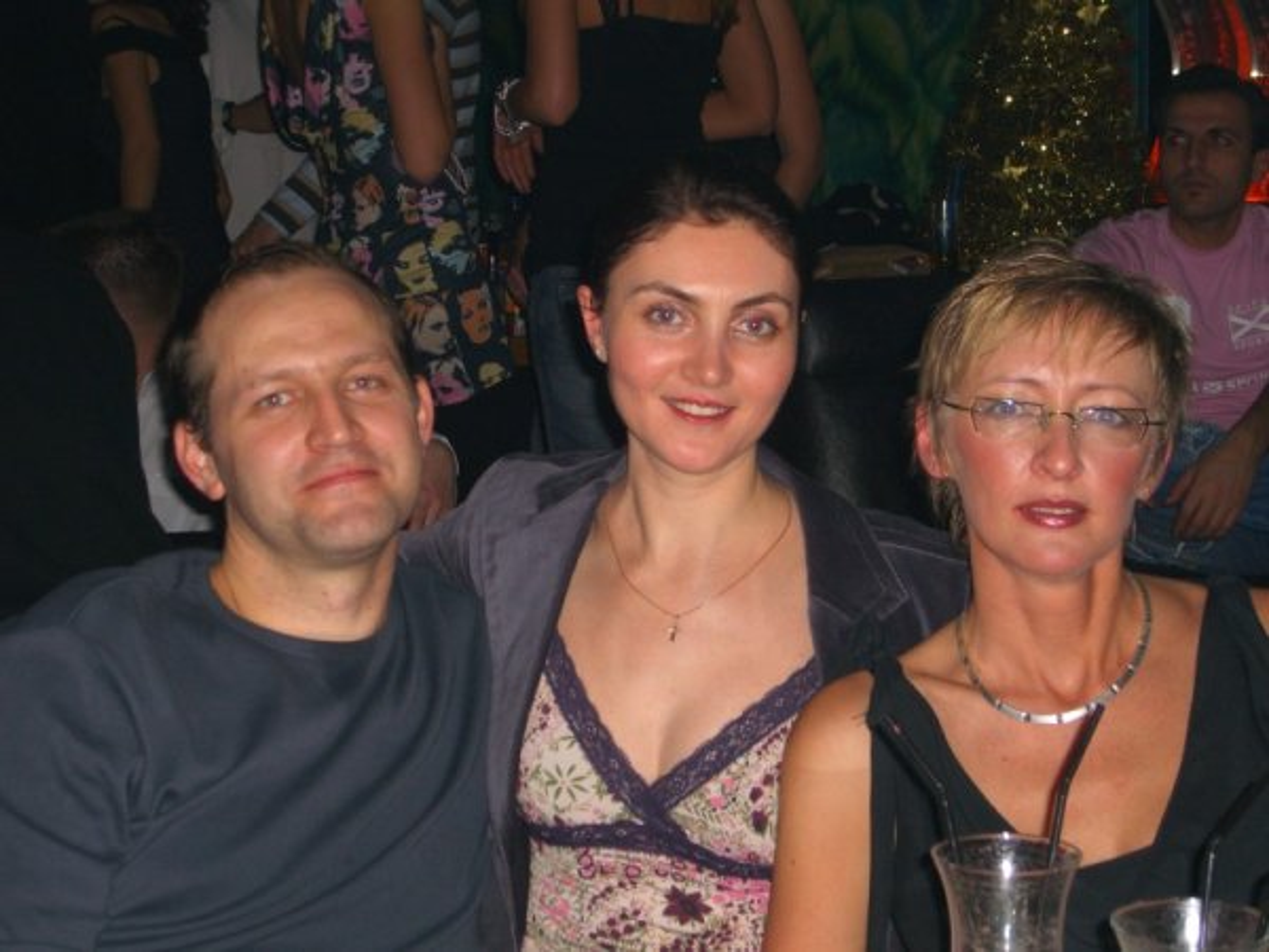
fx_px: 2493
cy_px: 476
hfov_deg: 28.6
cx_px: 634
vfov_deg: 21.6
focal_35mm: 68
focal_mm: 14.2
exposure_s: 1/60
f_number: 4
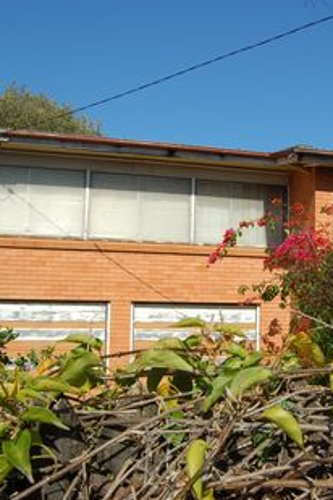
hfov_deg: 31.0
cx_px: 307
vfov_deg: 47.4
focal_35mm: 41
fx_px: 569
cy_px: 250
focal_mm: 18
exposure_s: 1/400
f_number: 10
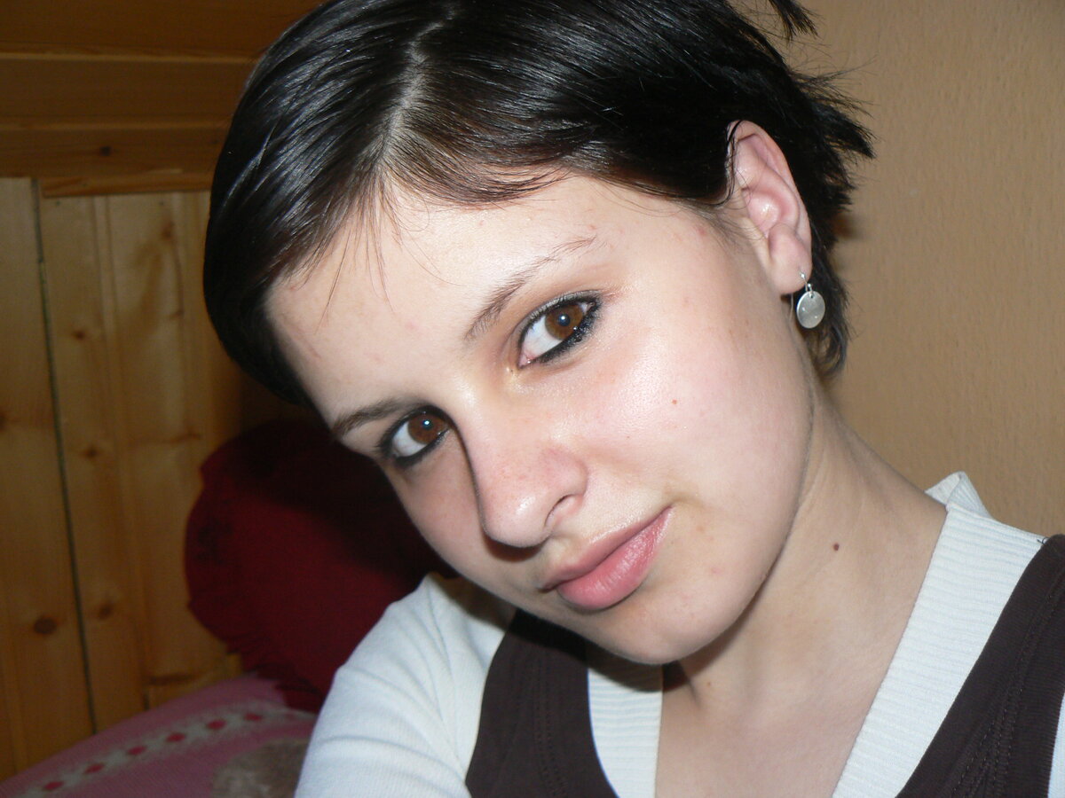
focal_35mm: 36
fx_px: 1108
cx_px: 532
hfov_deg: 51.4
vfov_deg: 39.7
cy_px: 399
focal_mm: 6
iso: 100
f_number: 2.8
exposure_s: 1/30
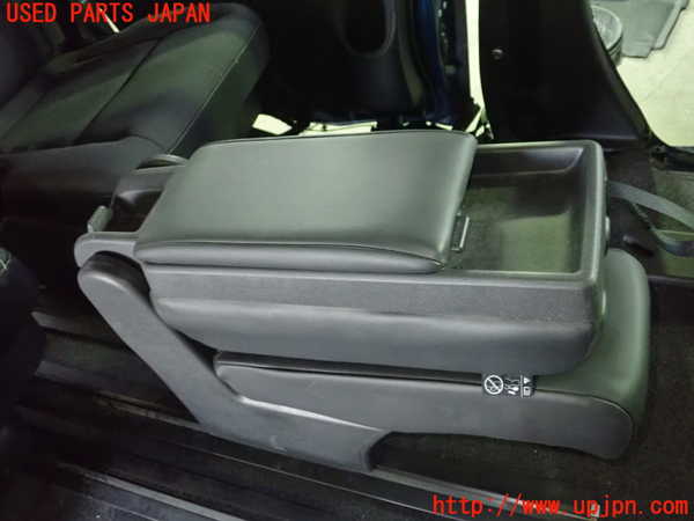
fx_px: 601
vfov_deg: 46.8
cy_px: 260
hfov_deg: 60.0
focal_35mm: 30
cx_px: 347
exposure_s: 1/30
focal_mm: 5.5
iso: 1600
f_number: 2.3
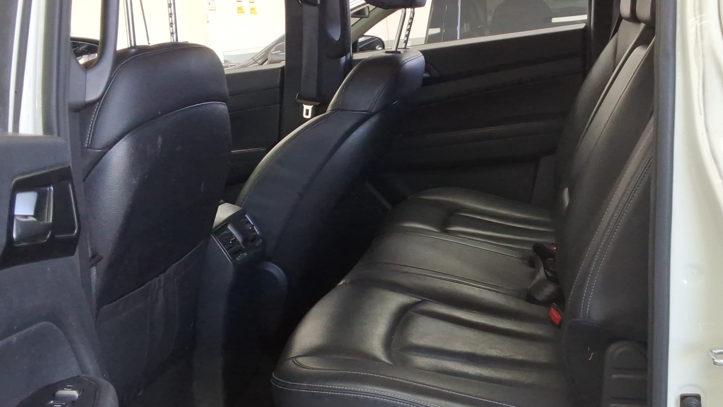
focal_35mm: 45
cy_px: 244
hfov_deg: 45.3
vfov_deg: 26.5
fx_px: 863
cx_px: 423
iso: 55
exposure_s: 1/120
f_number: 1.9
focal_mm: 2.91
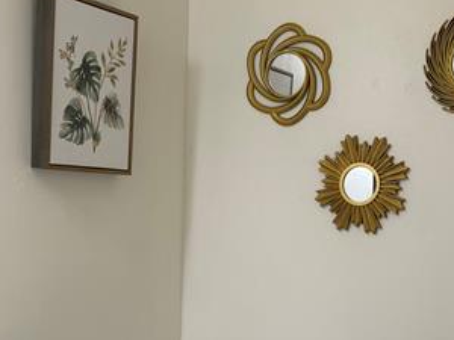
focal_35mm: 64
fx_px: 839
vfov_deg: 22.5
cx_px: 303
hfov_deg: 30.0
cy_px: 295
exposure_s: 1/120
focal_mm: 6.76
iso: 100
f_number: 1.78
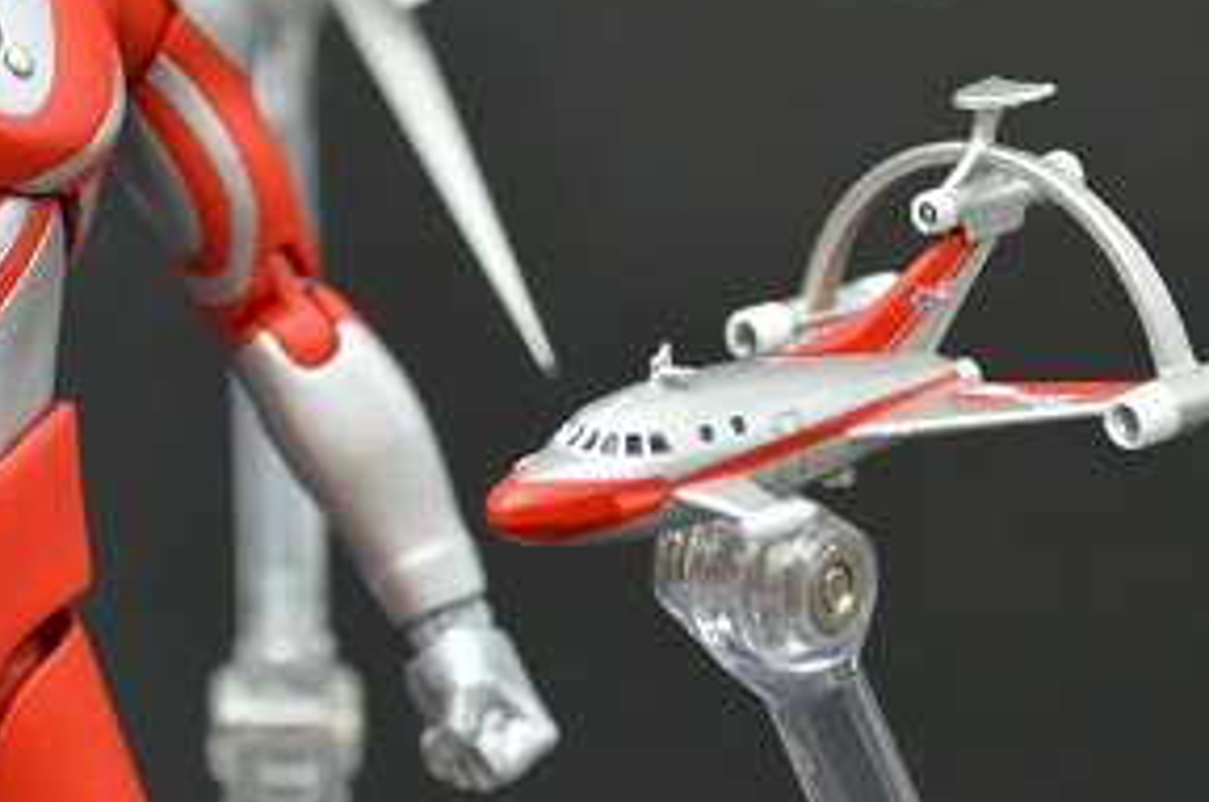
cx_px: 202
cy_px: 105
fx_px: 4191
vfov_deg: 10.9
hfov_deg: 16.3
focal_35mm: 125
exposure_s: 1/5
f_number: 5.3
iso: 800
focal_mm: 40
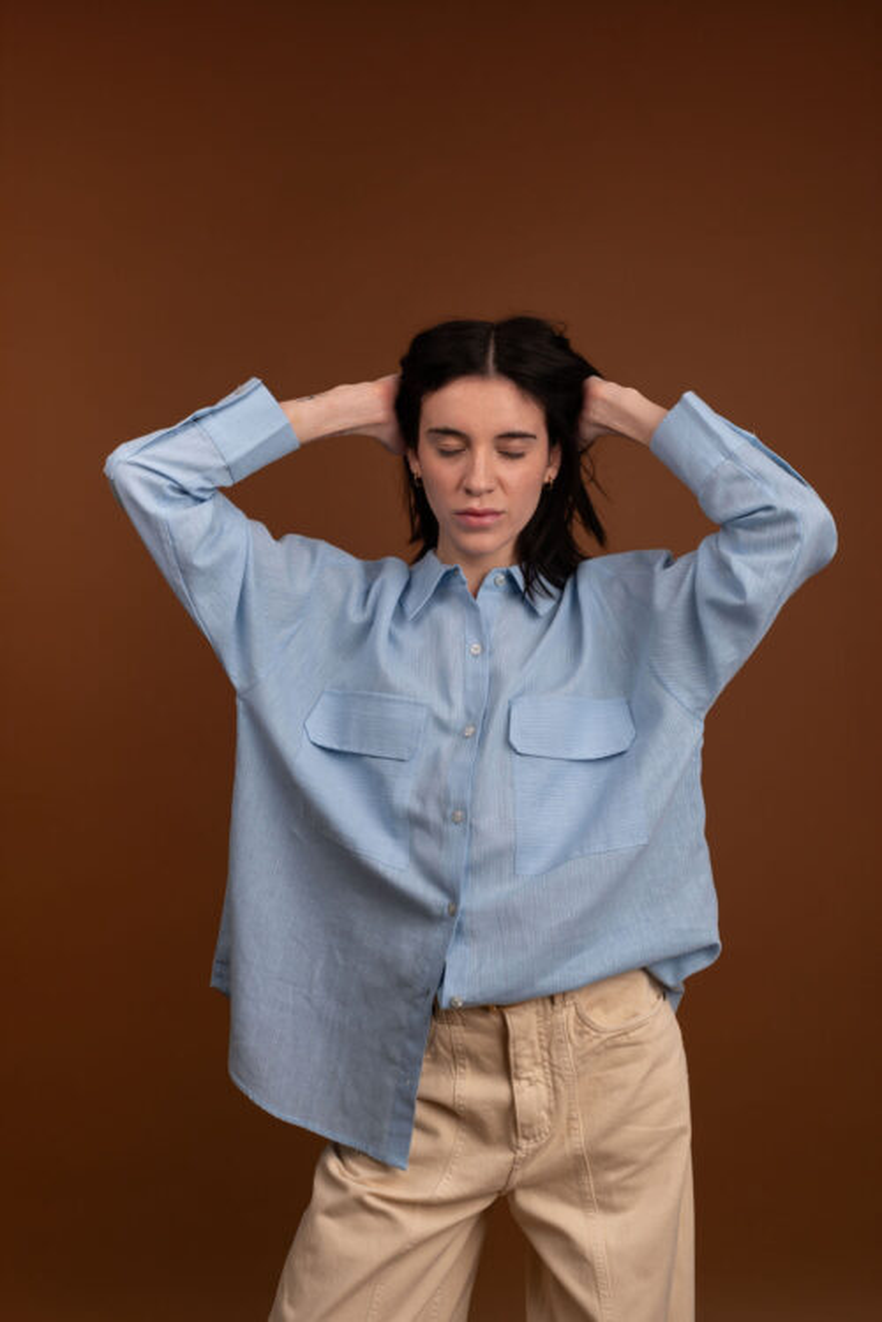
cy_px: 661
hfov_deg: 27.0
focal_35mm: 50
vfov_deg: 39.6
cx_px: 441
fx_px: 1837
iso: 100
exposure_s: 1/100
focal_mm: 50
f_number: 11
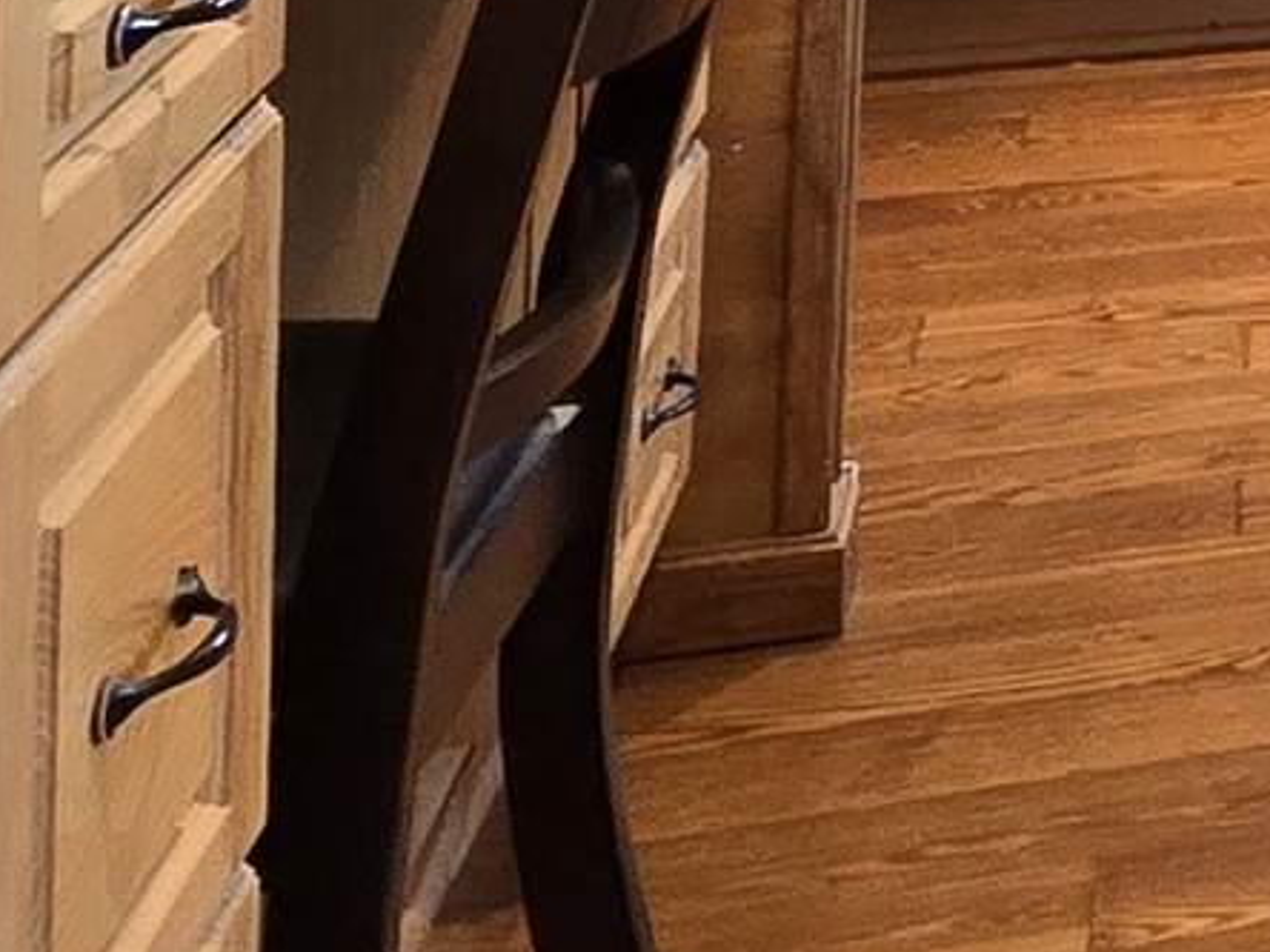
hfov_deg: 13.9
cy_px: -1026
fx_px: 3302
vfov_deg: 13.7
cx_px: 3172
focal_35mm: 90
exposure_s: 1/60
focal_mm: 2.2
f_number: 2.2
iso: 160
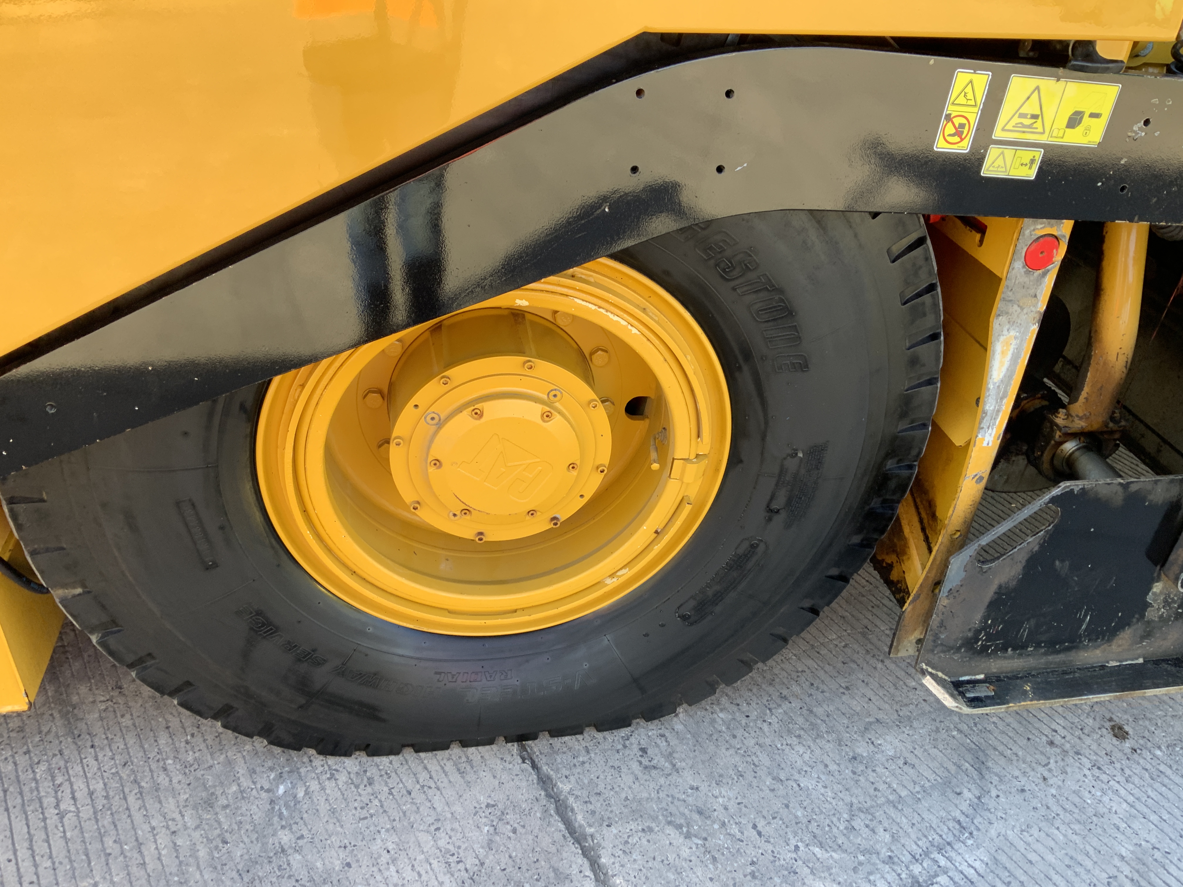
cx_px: 592
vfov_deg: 48.2
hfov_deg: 61.7
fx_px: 991
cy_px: 444
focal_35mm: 29
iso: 32
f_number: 1.8
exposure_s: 1/122
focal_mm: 3
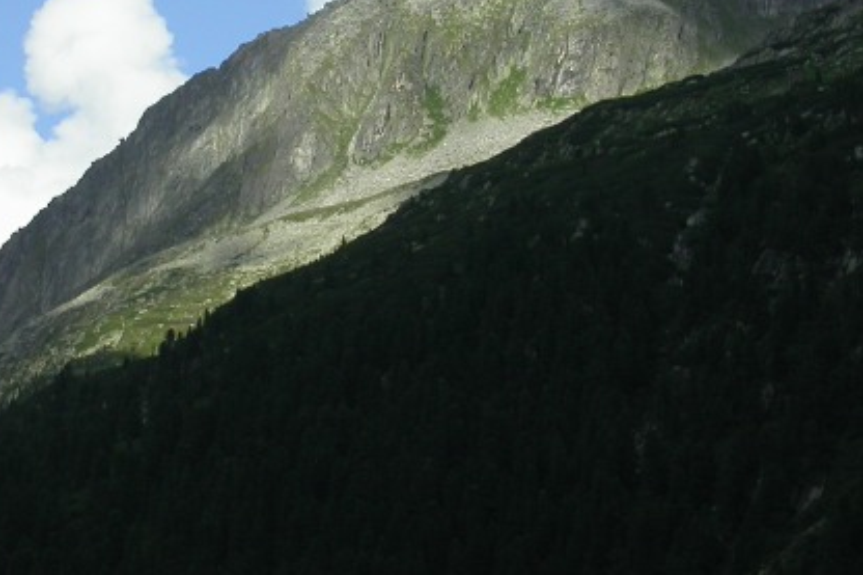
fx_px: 4601
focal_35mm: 192
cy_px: 172
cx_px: 268
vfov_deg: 7.1
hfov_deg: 10.7
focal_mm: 20
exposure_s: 1/396
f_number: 6.2
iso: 100
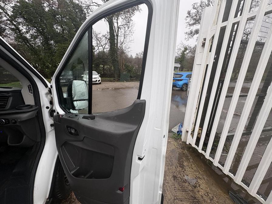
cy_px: 102
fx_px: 110
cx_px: 136
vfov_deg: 85.7
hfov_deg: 102.1
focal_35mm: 14
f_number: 2.2
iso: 40
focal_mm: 2.22
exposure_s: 1/249
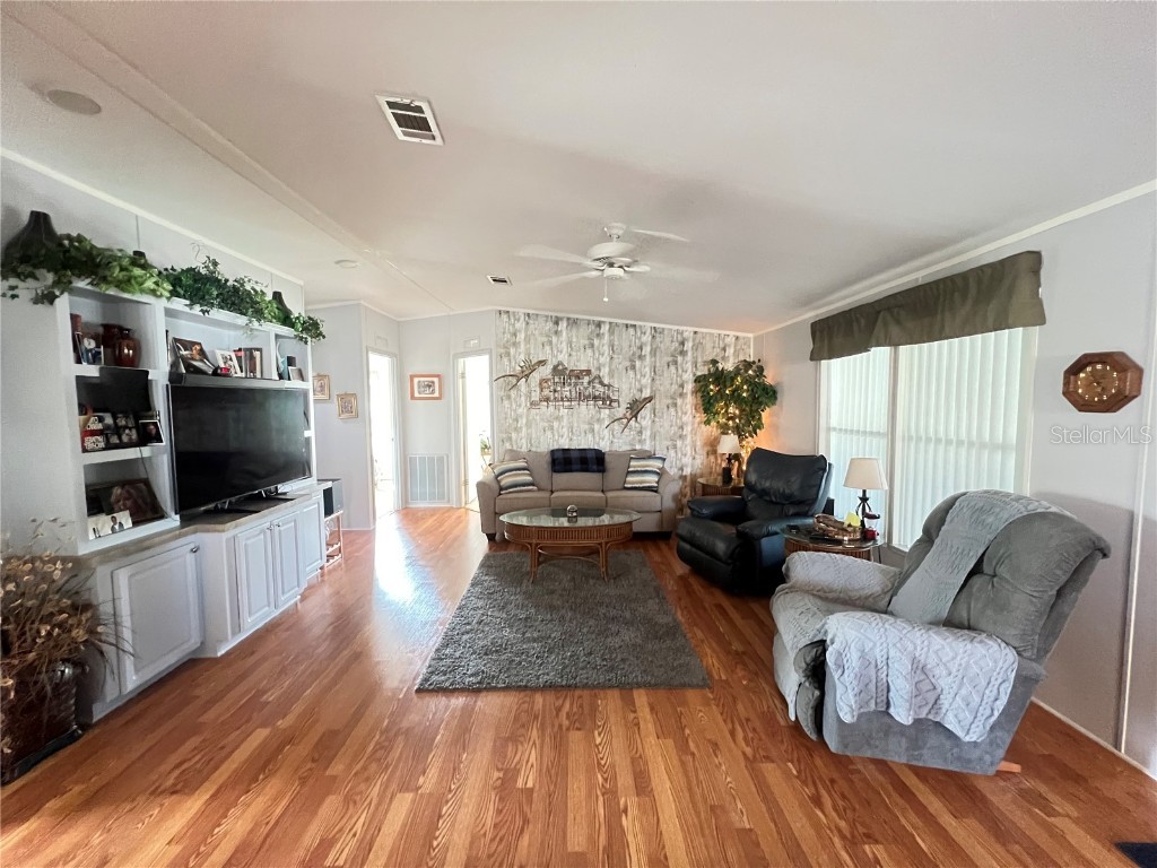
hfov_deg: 106.2
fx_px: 435
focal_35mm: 13
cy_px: 434
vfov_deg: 89.9
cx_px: 578
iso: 1000
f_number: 1.8
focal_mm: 1.57
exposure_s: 1/40
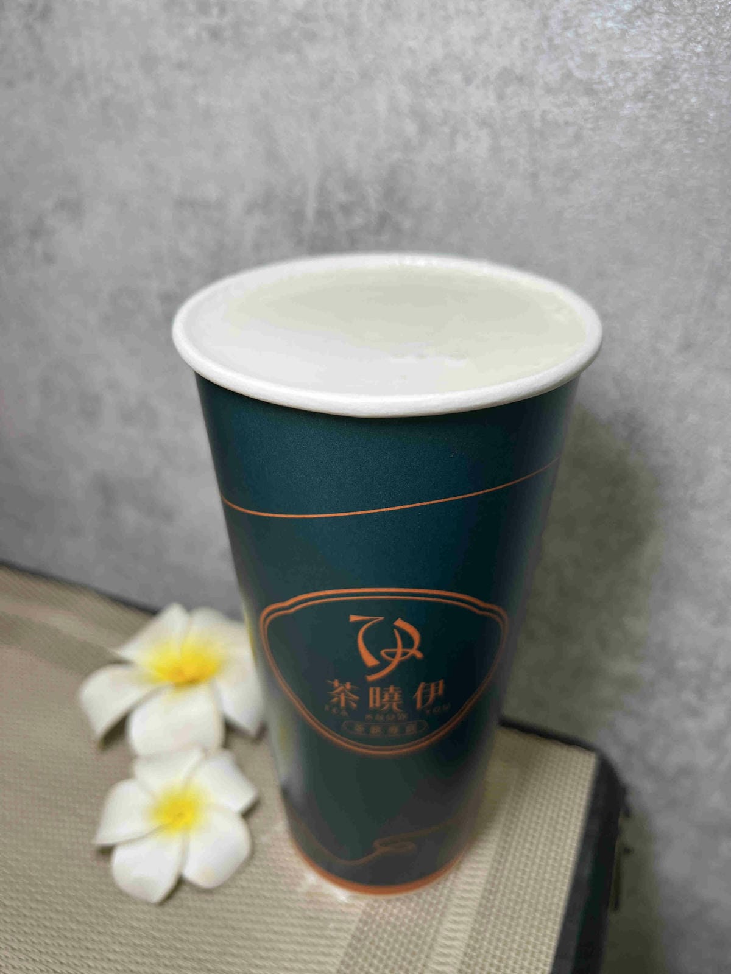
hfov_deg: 53.1
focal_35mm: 26
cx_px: 366
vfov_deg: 67.3
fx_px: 732
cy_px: 487
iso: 40
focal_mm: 5.7
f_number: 1.5
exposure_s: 1/155
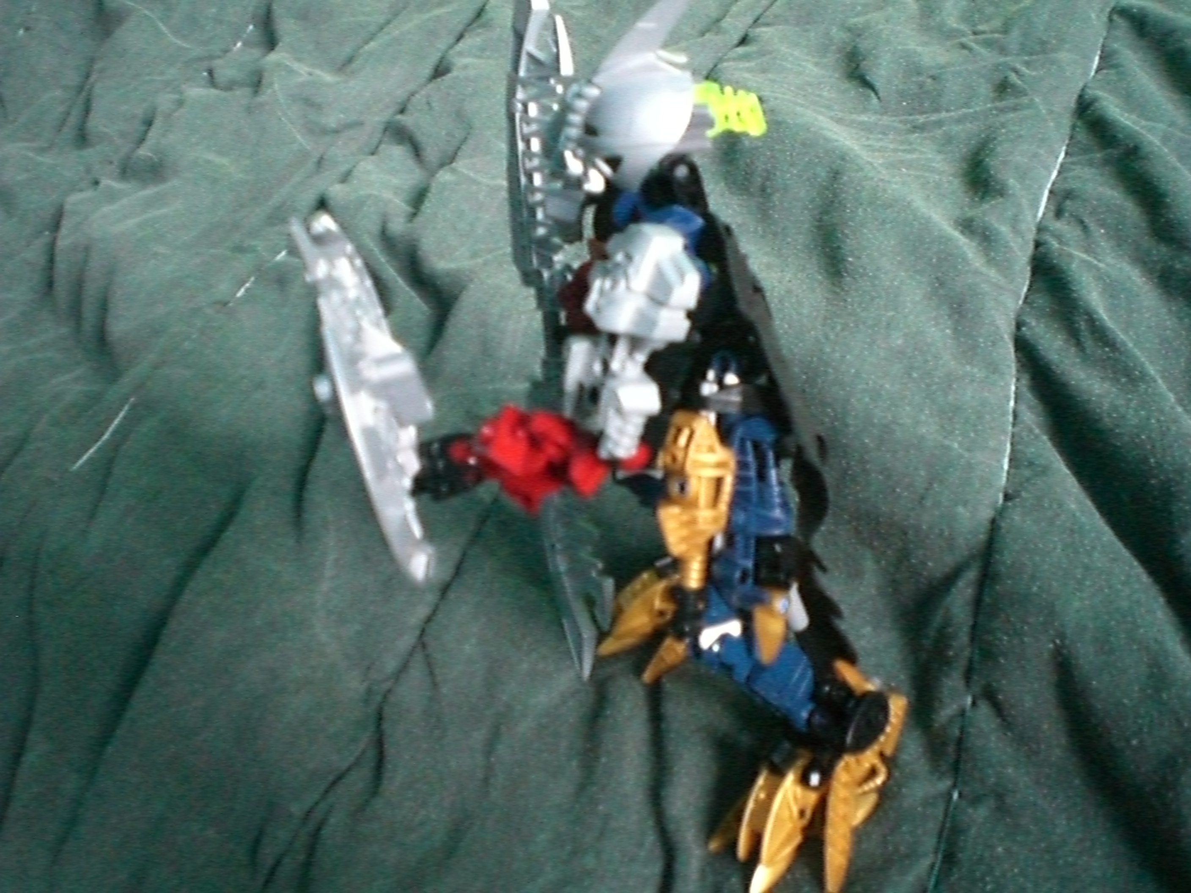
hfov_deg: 49.0
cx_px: 596
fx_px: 1307
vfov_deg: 37.7
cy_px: 446
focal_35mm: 38
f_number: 3.1
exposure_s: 1/80
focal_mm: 6.3
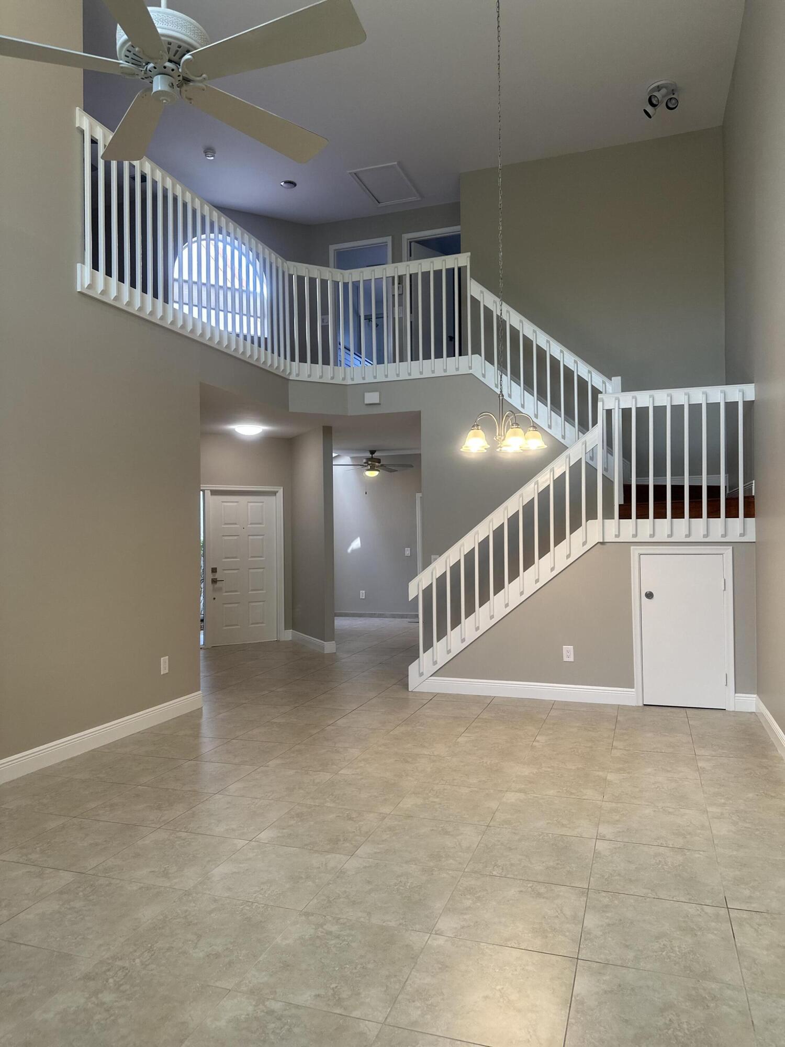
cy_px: 524
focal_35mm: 24
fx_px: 726
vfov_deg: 71.6
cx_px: 392
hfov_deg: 56.8
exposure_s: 1/120
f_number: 1.78
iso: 125
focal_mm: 6.86
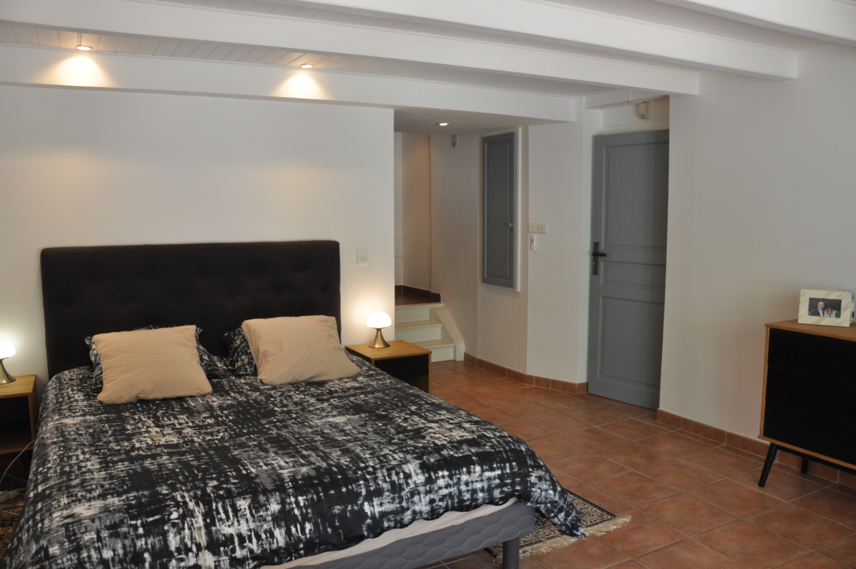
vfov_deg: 47.8
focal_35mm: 27
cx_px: 428
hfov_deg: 67.4
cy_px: 284
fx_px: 641
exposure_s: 1/40
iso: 500
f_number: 6.3
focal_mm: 18
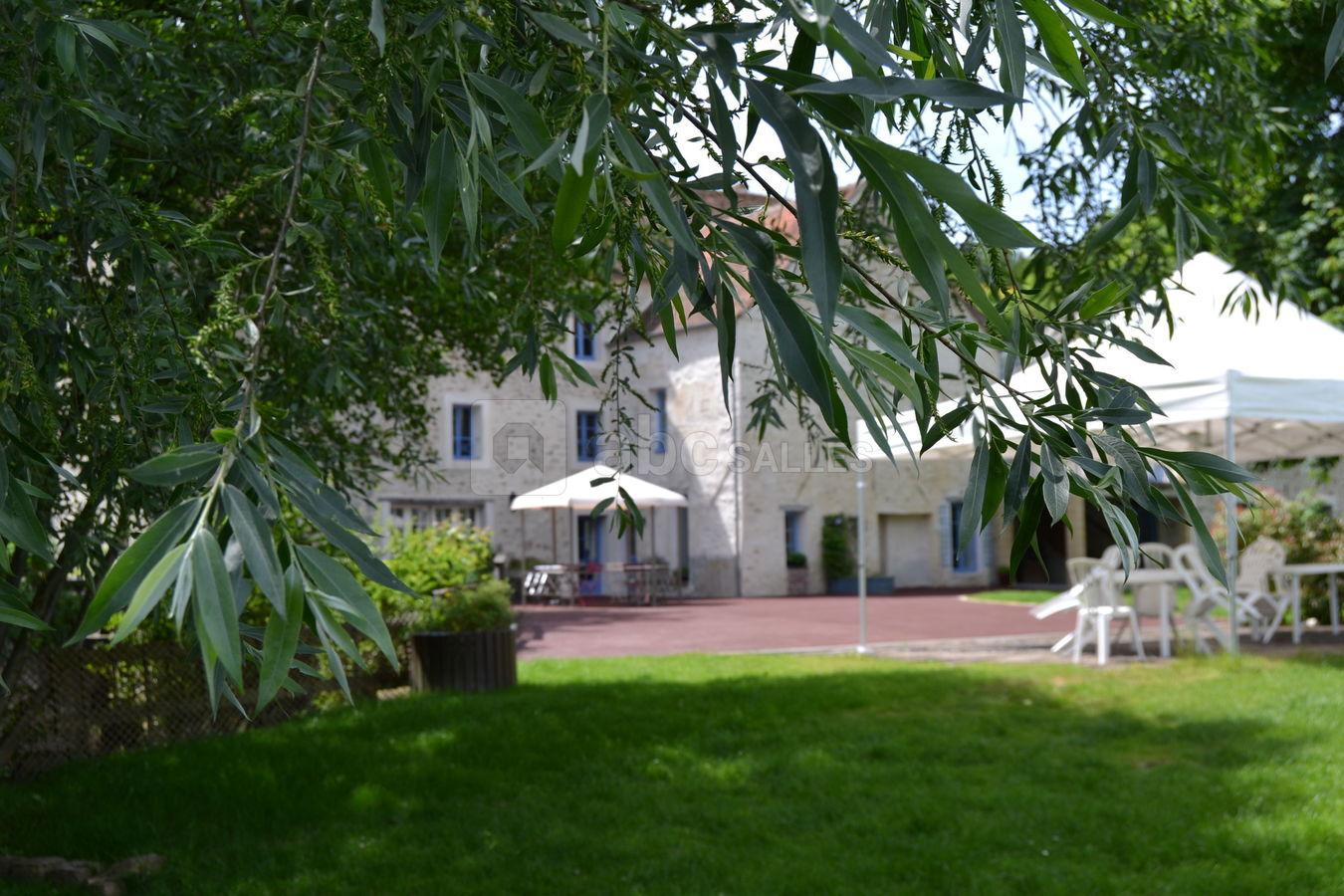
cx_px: 672
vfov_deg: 31.9
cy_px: 448
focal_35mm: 42
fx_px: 1568
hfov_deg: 46.4
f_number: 7.1
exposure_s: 1/200
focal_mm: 28
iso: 100
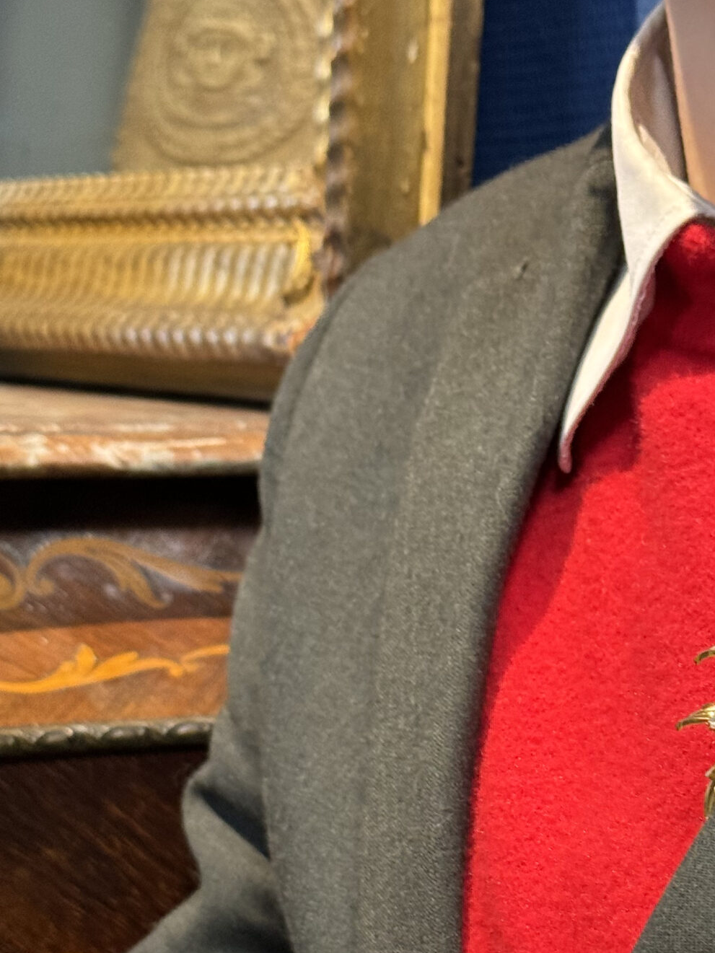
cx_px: 566
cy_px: 908
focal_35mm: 93
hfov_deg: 15.8
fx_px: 2561
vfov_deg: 20.5
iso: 200
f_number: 1.78
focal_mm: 6.86
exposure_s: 1/33
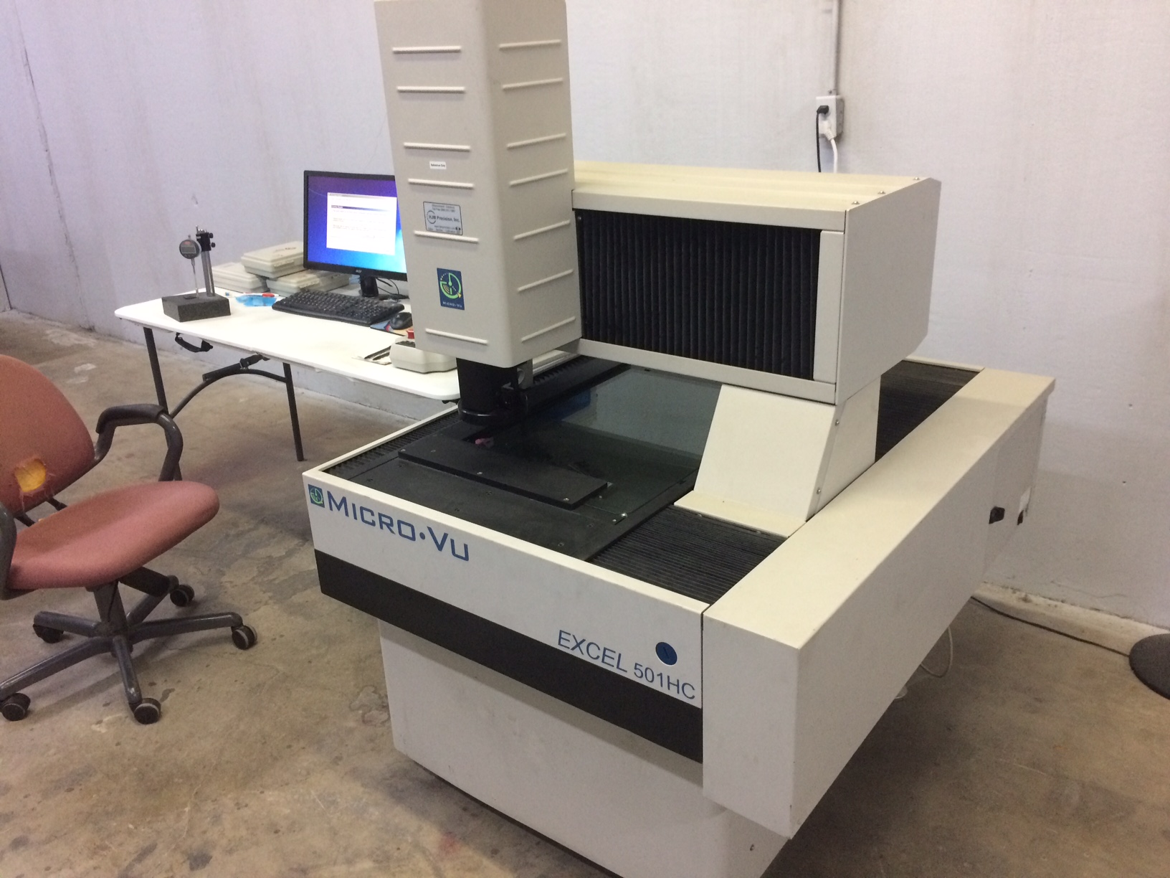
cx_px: 585
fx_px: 980
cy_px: 439
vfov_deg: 48.2
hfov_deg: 61.7
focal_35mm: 29
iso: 200
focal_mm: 4.15
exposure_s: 1/30
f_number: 2.2
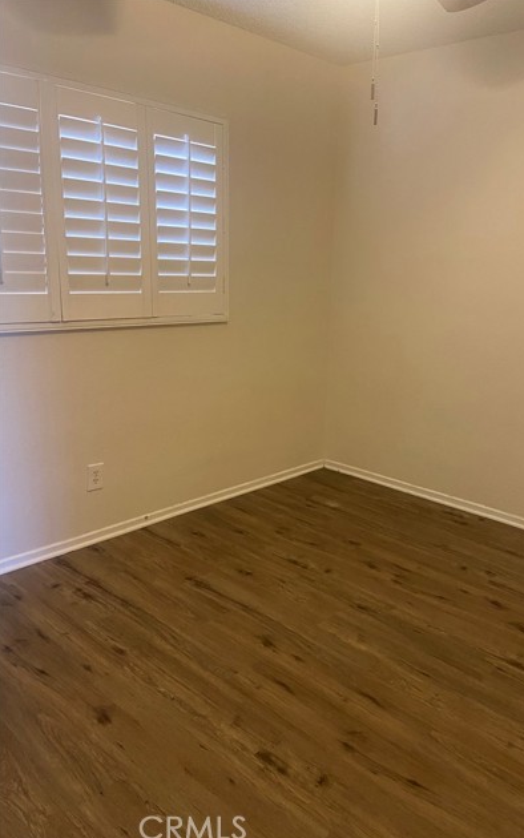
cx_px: 317
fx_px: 639
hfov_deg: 44.3
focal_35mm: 28
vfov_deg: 66.5
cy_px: 422
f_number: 1.8
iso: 320
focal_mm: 4.25
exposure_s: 1/60
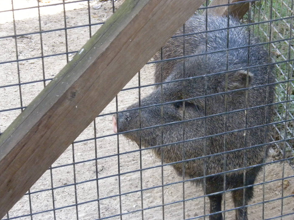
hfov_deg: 17.1
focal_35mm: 115
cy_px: 125
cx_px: 155
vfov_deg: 12.9
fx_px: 977
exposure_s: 1/154
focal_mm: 17.7
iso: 524
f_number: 5.1
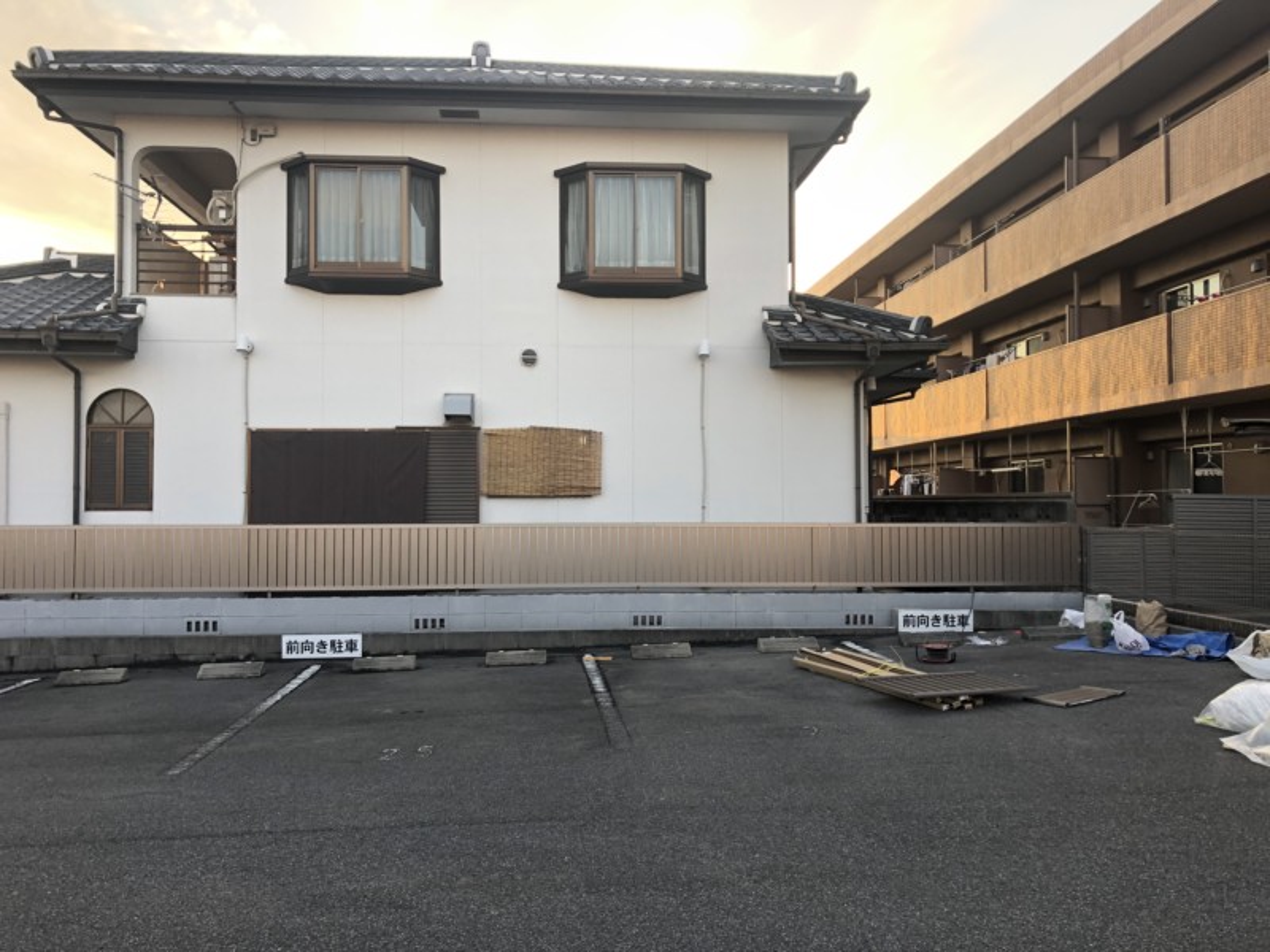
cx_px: 635
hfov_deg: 63.4
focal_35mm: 28
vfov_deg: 49.7
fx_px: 1027
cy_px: 476
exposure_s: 1/120
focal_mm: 3.99
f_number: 1.8
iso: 32
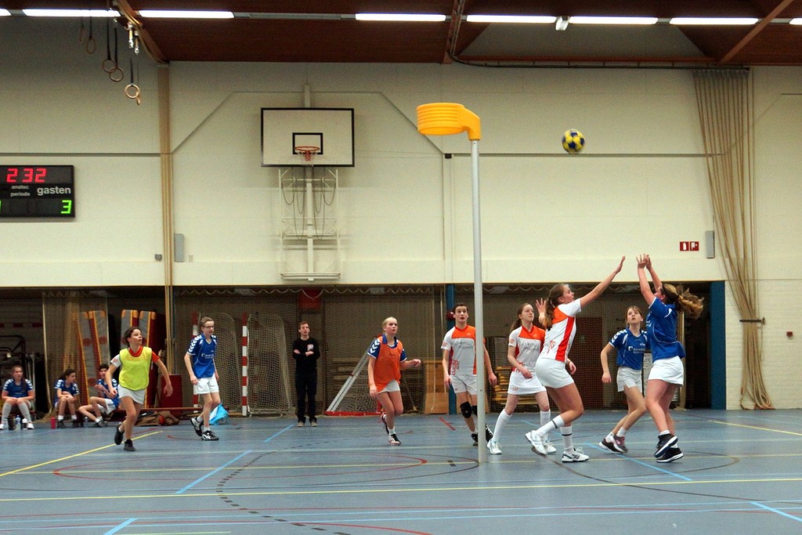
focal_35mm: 39
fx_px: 869
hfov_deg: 49.5
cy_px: 268
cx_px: 401
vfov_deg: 34.2
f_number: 2.8
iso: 1000
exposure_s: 1/160
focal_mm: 26
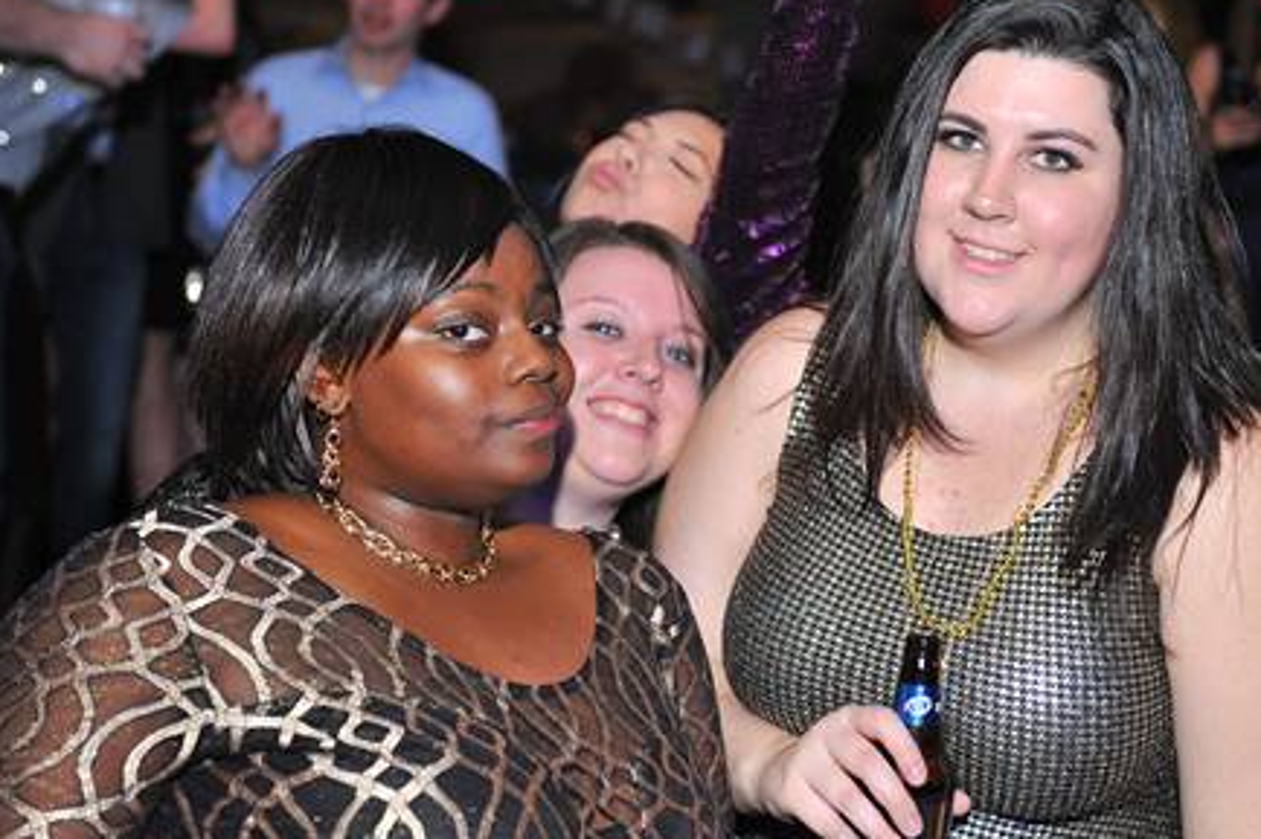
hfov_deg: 28.4
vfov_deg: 19.2
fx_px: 2486
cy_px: 404
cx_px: 744
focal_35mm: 71
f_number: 3.5
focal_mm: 56
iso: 1250
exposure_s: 1/100
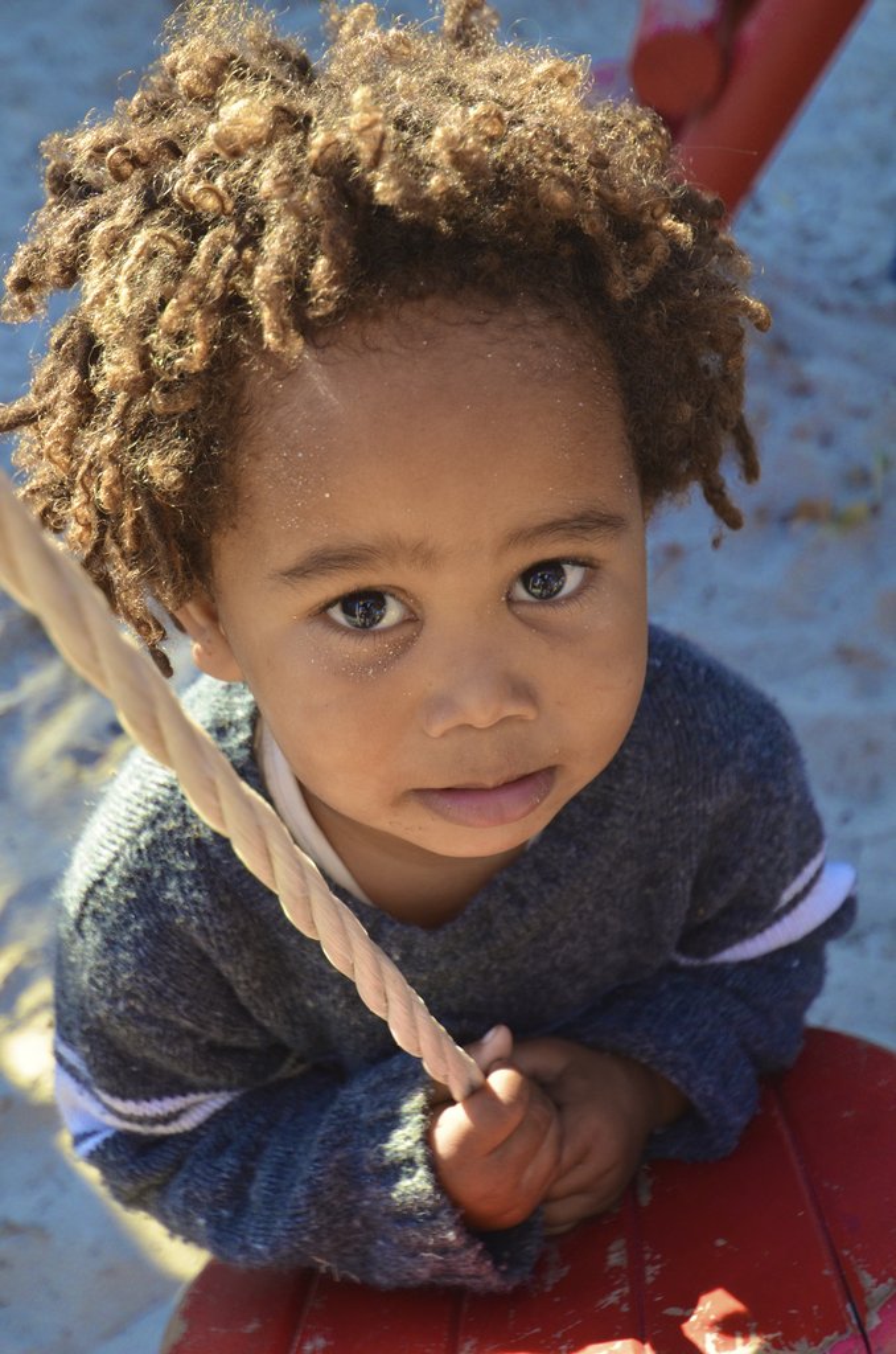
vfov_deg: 53.2
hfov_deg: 36.7
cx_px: 448
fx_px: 1350
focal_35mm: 36
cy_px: 677
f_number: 4.5
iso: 800
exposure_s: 1/800
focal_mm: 24
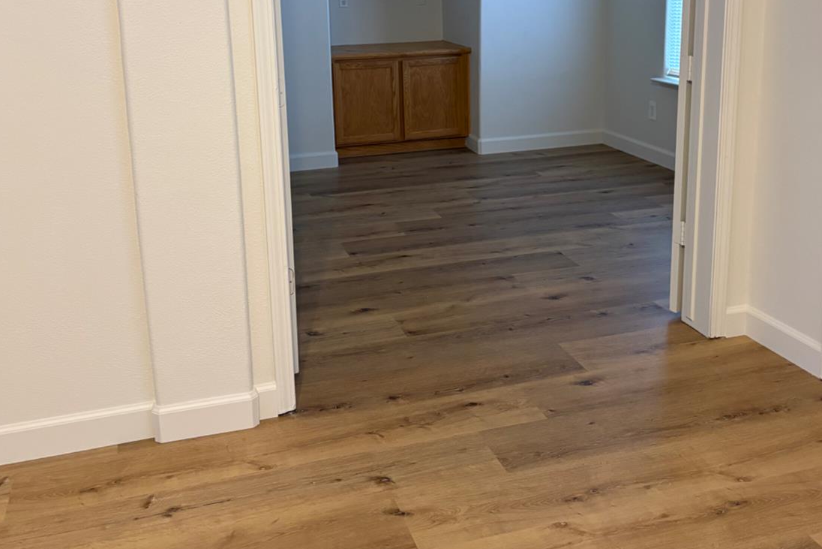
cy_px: 126
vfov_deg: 35.0
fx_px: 845
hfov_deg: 51.9
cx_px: 406
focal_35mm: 37
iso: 320
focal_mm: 5.96
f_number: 1.6
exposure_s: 1/60
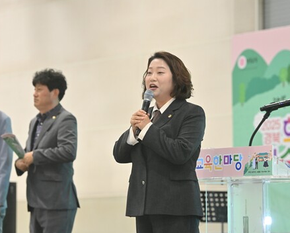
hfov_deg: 11.1
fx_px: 1486
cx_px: 159
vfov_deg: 8.9
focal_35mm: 173
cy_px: 118
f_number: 5
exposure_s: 1/200
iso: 3200
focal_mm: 135
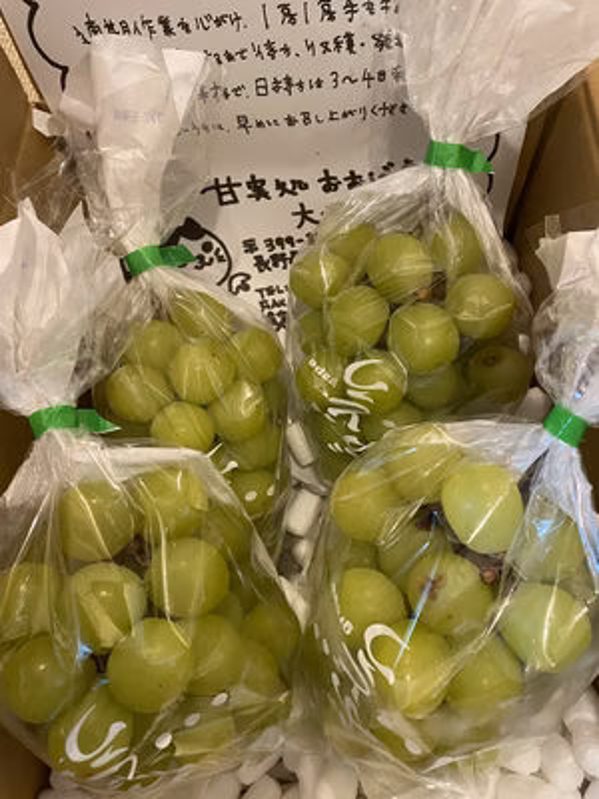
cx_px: 300
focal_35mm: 26
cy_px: 400
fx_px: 600
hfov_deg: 53.1
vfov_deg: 67.3
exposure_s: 1/50
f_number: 1.8
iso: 400
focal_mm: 4.25
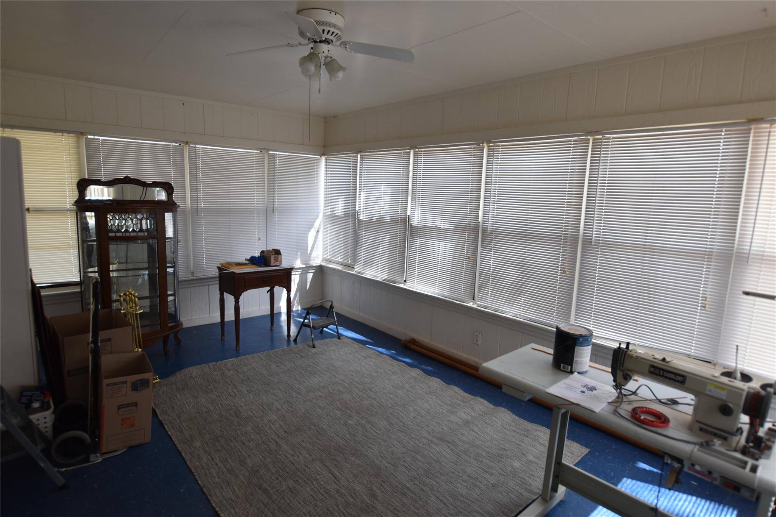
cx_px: 388
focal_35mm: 20
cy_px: 258
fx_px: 420
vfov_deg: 63.2
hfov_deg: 85.4
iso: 400
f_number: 5
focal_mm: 13
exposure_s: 1/100
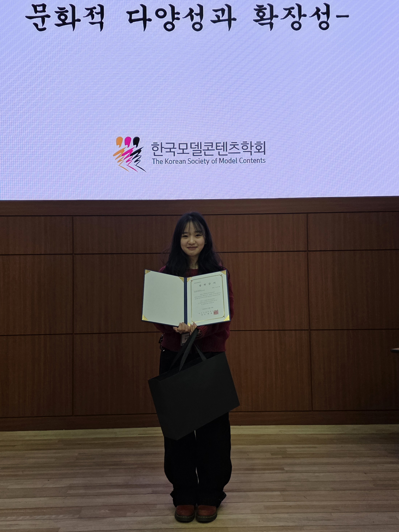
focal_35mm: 23
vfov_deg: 73.9
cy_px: 266
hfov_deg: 58.9
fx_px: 354
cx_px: 200
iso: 160
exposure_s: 1/182
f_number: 1.7
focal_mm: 6.3
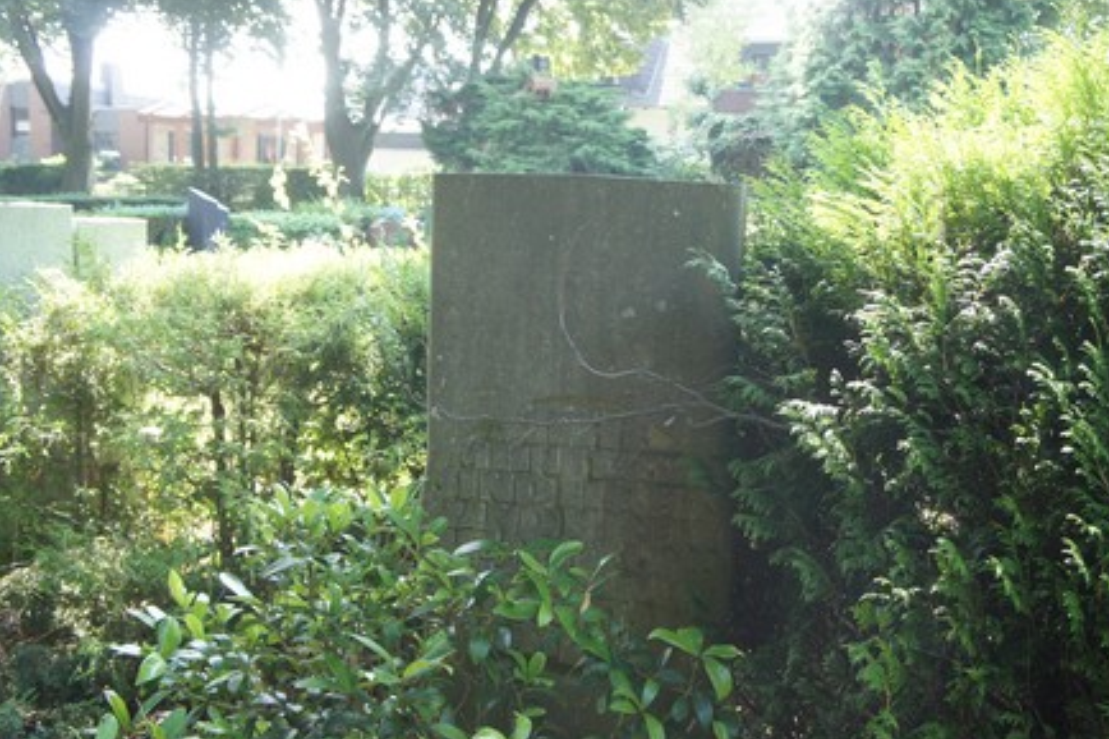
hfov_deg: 52.5
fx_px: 1125
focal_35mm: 37
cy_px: 358
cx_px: 585
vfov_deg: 36.3
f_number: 4.5
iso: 1000
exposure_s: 1/250
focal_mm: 23
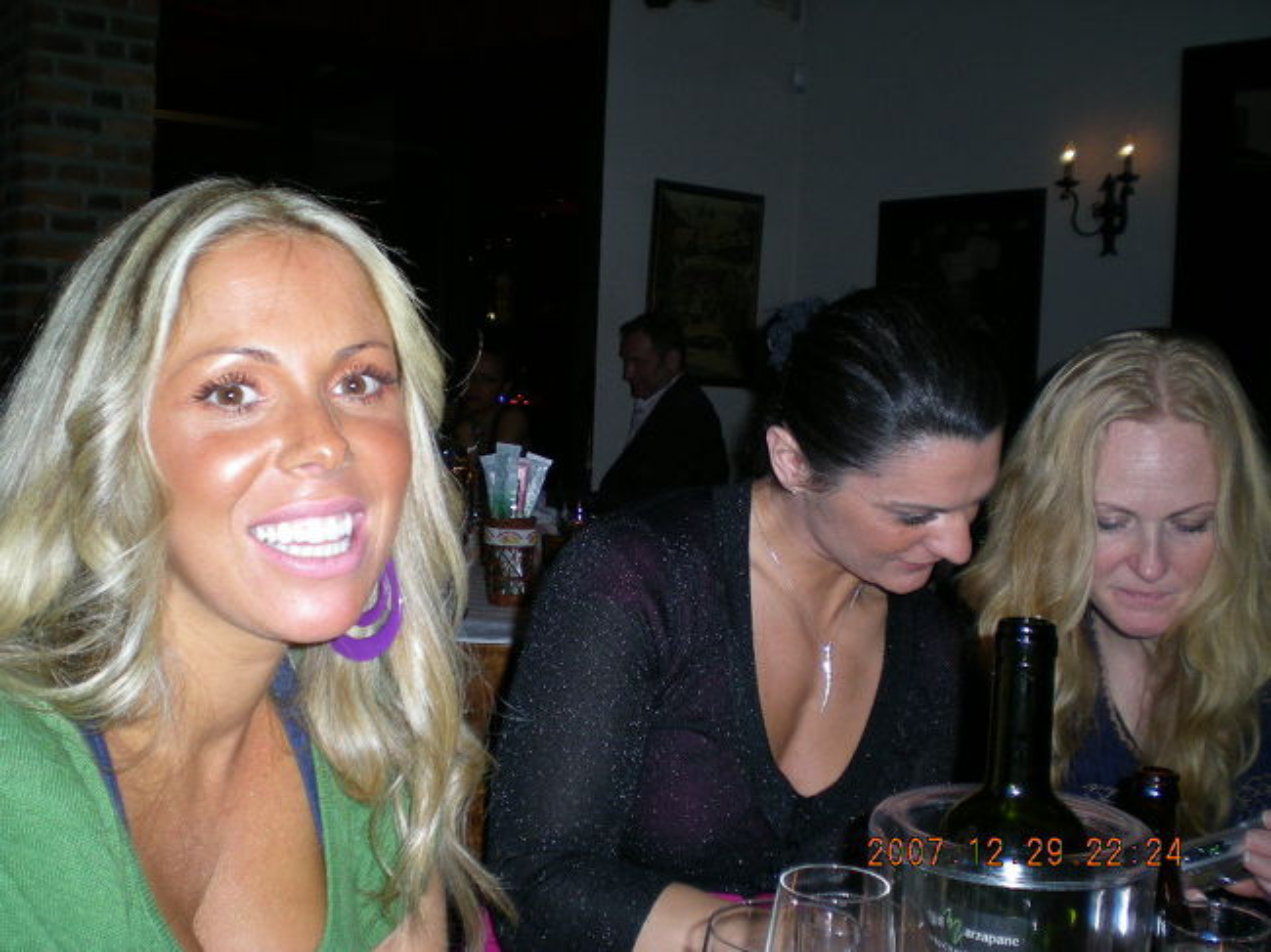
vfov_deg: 37.7
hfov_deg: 49.0
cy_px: 476
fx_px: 1395
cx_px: 636
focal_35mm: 38
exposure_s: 1/60
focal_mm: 6.3
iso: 51
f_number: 3.1
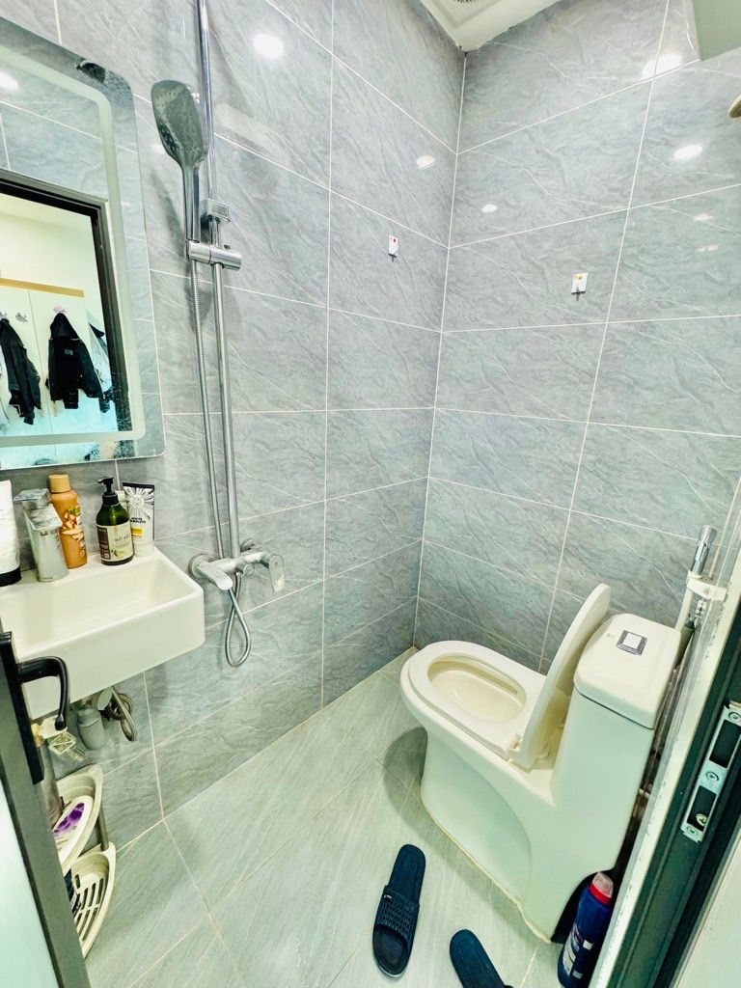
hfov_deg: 85.7
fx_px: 400
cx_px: 370
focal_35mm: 14
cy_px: 494
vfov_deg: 102.1
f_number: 2.2
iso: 400
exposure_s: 1/50
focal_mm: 2.22
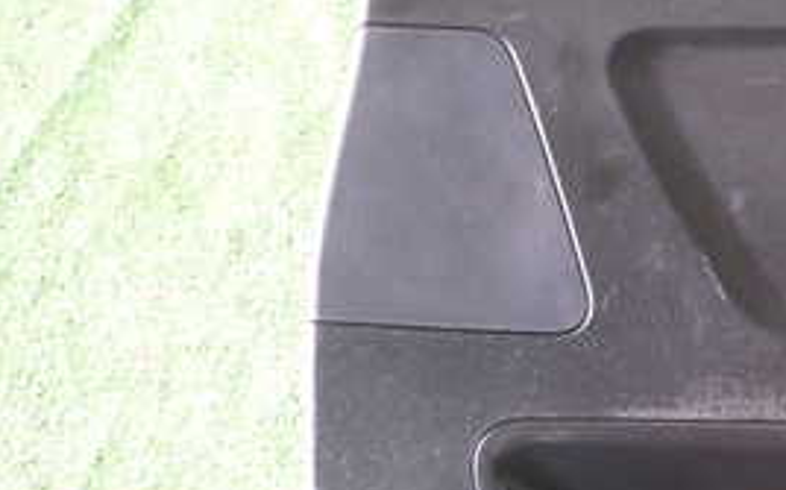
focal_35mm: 76
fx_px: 1627
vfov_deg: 17.1
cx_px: 874
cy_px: 349
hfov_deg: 25.2
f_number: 2.4
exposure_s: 1/50
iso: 200
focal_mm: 5.79
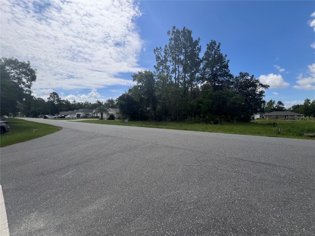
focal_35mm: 13
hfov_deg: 106.2
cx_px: 158
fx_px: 118
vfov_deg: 89.9
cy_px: 118
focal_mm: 1.57
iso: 32
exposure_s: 1/2421
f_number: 1.8
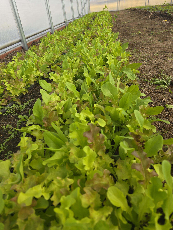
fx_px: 153
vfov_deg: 73.9
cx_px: 86
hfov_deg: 58.9
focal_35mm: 23
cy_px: 115
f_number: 1.7
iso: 12
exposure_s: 1/310
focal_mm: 6.3
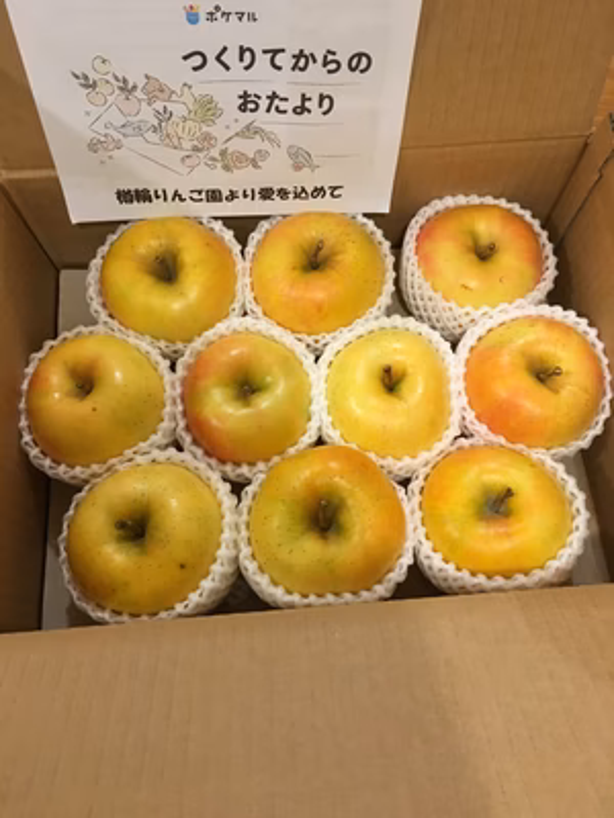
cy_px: 409
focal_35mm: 29
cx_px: 307
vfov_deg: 61.7
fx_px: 686
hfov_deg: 48.2
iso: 160
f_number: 2.2
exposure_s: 1/30
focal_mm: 4.15
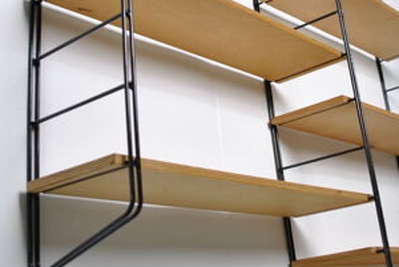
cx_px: 211
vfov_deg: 24.5
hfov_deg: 36.8
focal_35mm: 54
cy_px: 32
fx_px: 599
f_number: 3.5
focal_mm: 18
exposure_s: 1/40
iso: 200
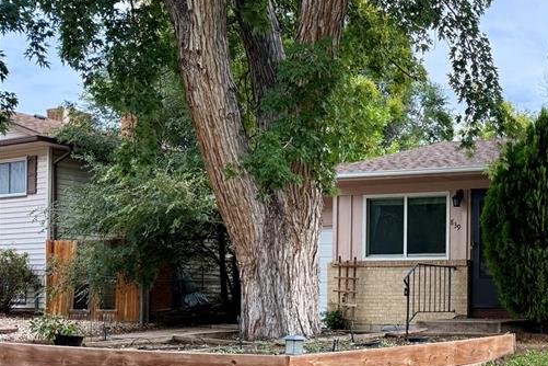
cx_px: 559
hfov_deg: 34.9
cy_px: 293
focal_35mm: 51
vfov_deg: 26.0
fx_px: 776
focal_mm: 6.76
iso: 100
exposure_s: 1/813
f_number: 1.78
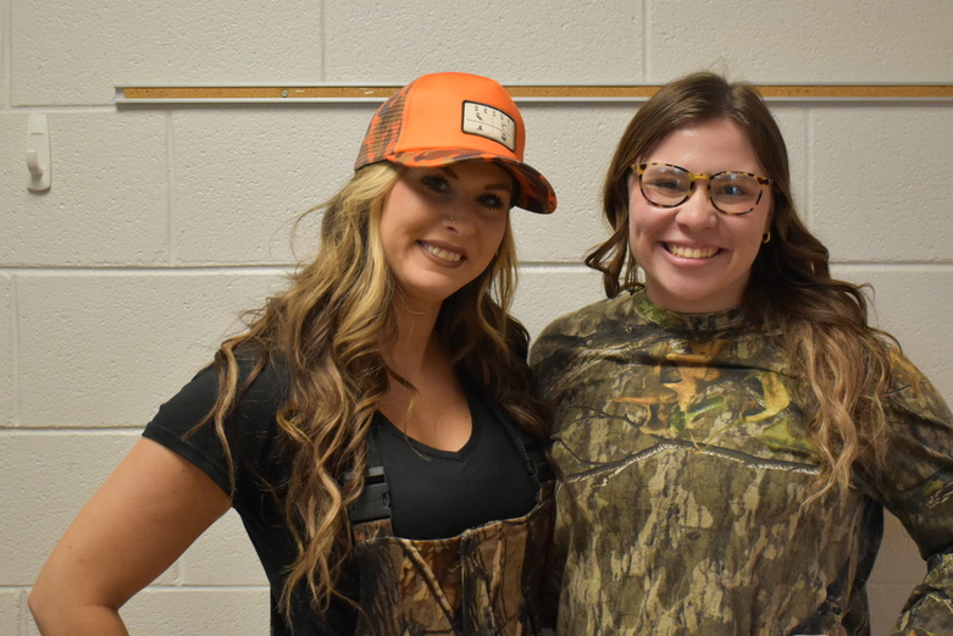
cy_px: 334
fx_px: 1562
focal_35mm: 59
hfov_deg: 33.9
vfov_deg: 23.0
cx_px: 543
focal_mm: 30
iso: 3200
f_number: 4.2
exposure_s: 1/125
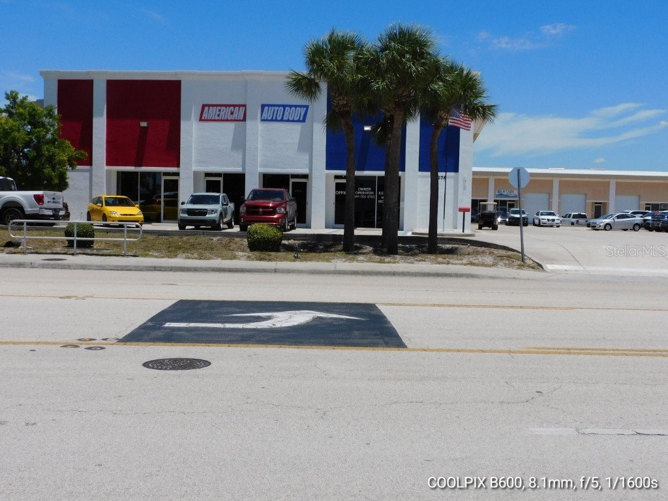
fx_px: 868
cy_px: 250
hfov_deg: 42.1
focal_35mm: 45
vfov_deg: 32.2
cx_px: 334
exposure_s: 1/1600
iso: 125
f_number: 5
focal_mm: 8.1
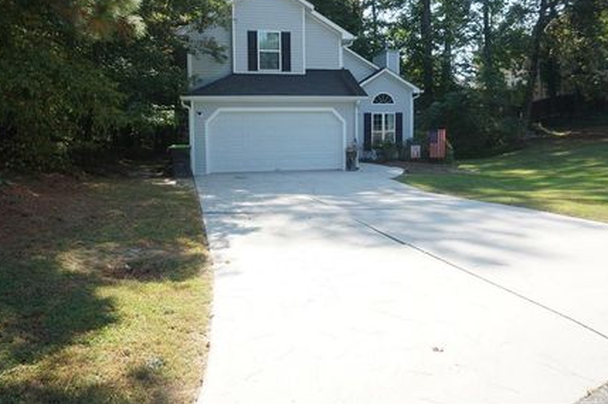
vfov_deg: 46.1
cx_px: 291
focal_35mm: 28
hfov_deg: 65.5
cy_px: 169
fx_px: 472
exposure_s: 1/80
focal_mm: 16
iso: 100
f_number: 7.1
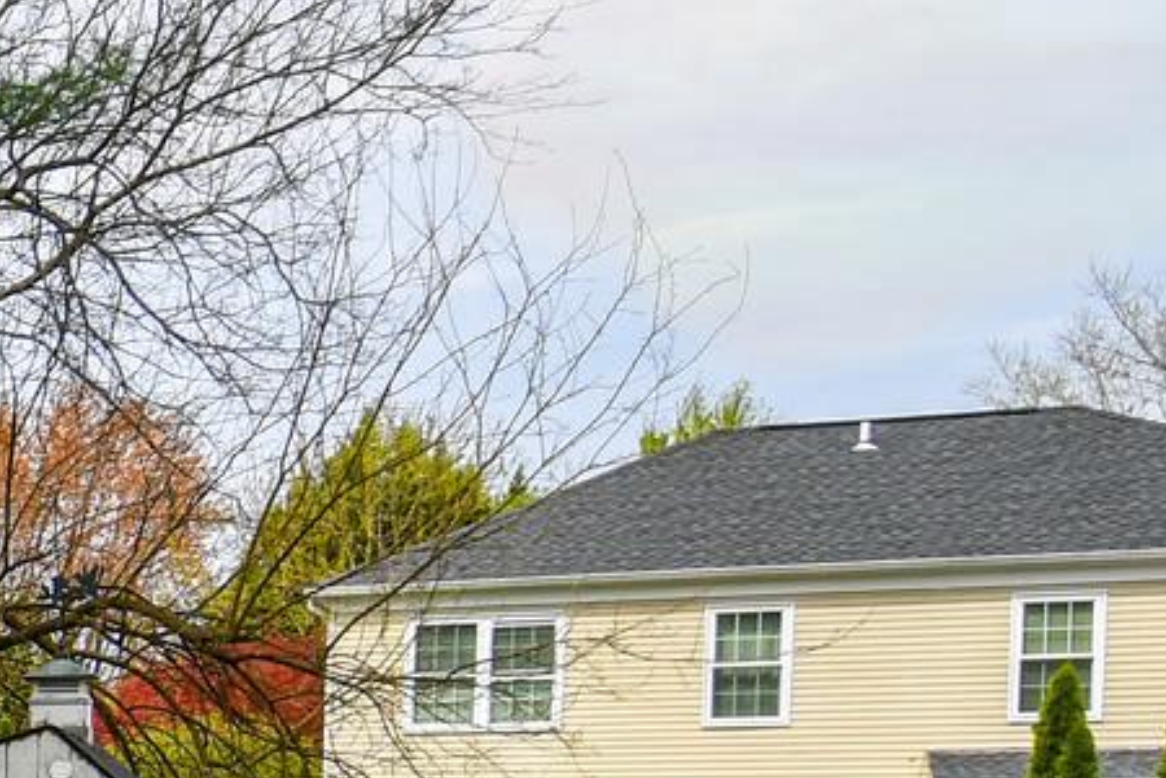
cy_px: 1065
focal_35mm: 82
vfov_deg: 15.7
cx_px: -1275
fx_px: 2656
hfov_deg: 16.9
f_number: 8
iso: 110
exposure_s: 1/250
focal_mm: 12
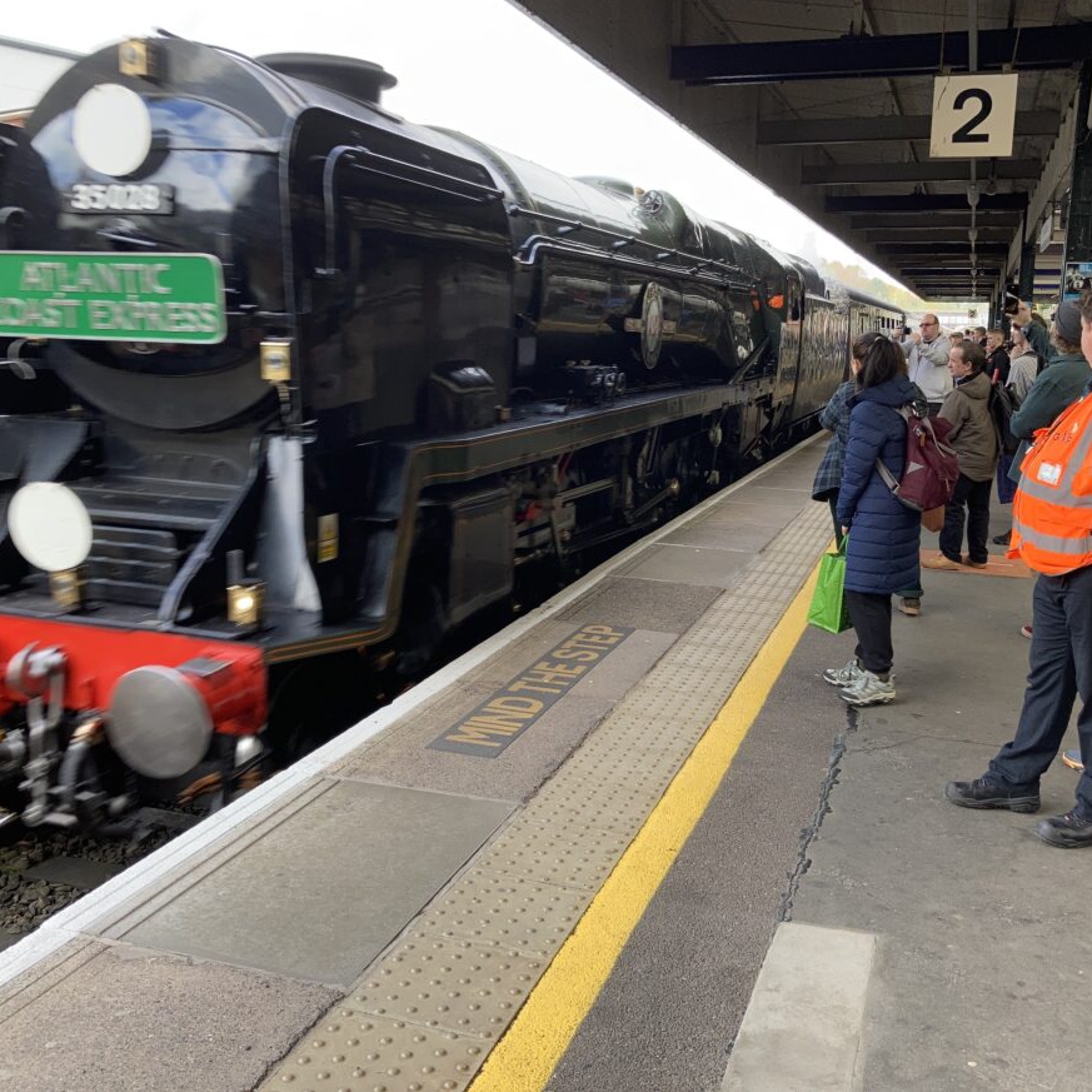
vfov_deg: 48.4
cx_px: 564
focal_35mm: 34
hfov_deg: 48.4
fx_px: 1213
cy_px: 530
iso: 32
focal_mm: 3.99
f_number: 1.8
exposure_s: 1/121
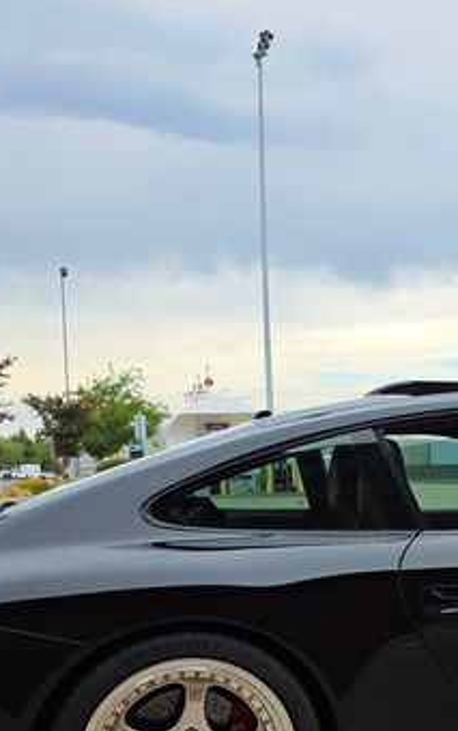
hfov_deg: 22.9
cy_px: 546
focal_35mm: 55
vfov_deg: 36.0
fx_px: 1097
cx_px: 424
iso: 80
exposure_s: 1/1780
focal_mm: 6.3
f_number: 1.7
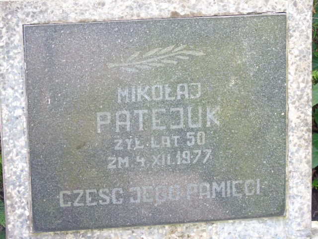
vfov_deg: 9.2
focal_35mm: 162
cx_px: 159
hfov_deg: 12.2
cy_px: 120
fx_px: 1488
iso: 400
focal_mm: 29
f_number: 4.9
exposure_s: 1/60
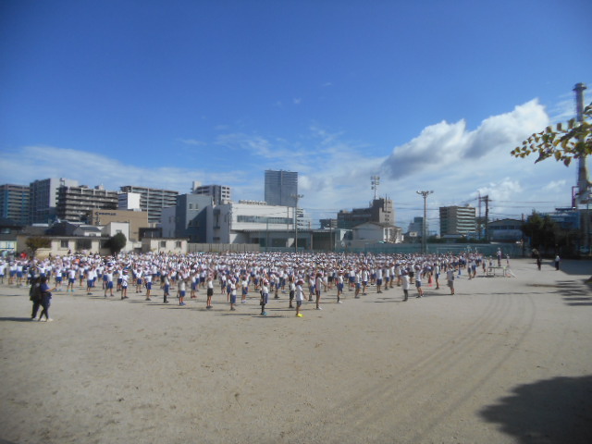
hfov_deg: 67.3
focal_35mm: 26
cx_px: 296
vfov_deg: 53.1
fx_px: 445
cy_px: 222
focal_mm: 4.6
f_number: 3.2
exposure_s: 1/2000
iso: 80
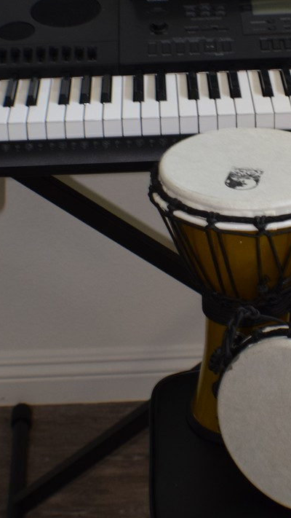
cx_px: 260
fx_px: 2001
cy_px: 104
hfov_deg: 8.3
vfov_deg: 14.6
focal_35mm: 146
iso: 800
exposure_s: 1/60
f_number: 5.6
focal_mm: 55
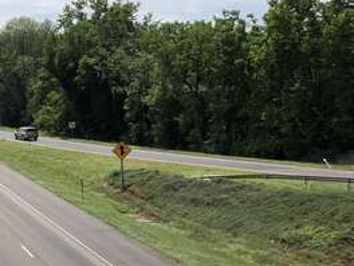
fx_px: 869
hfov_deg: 20.5
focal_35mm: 85
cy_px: 114
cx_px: -139
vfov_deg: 17.4
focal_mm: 4
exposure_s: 1/4367
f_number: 1.8
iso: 25
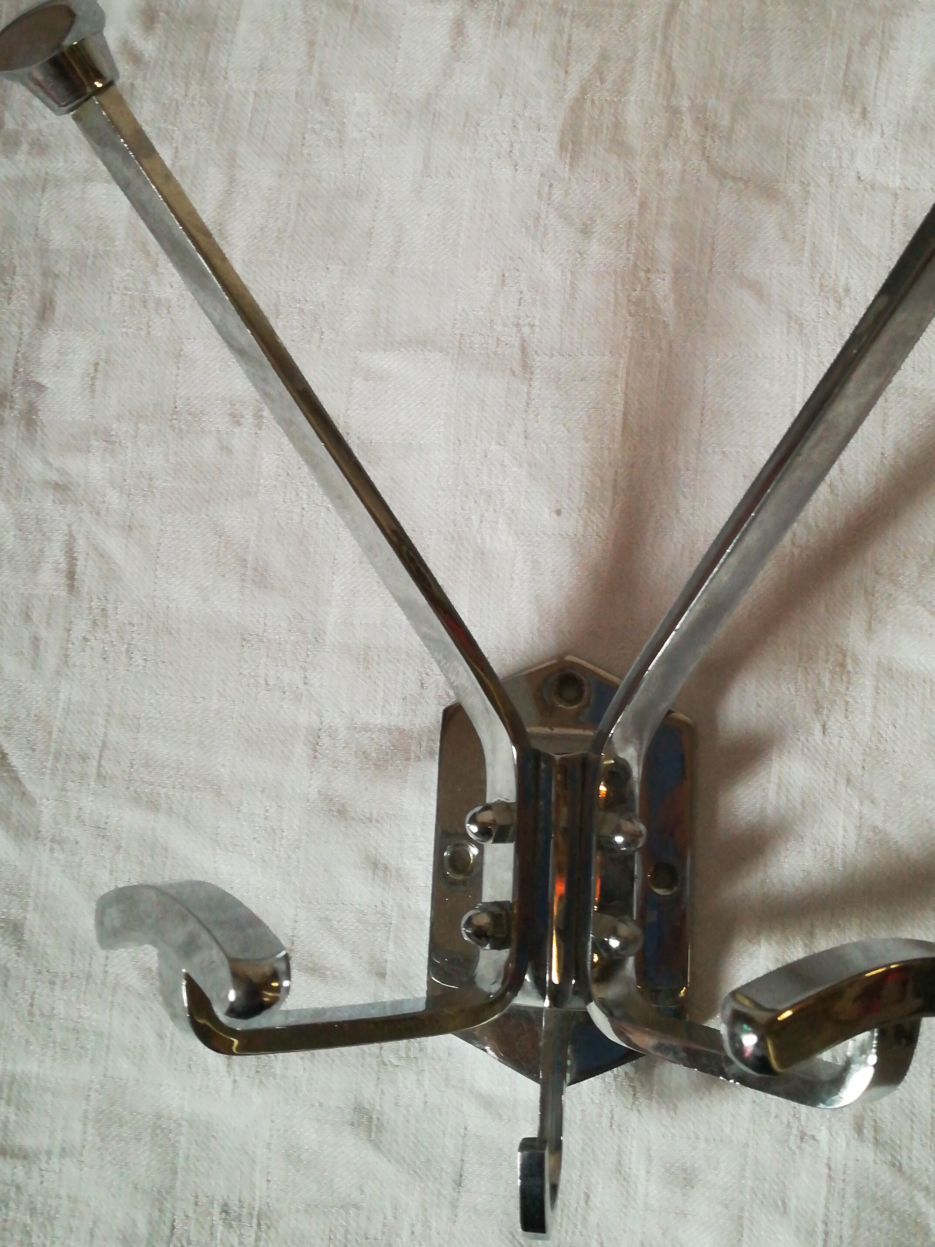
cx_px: 550
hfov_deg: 39.5
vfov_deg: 50.9
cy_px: 477
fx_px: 1297
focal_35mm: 36
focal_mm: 3.83
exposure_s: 1/20
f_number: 2.2
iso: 500
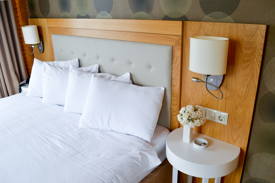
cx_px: 138
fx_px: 206
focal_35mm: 27
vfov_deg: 47.9
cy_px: 92
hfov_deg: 67.4
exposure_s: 1/60
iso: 400
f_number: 4
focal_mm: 18
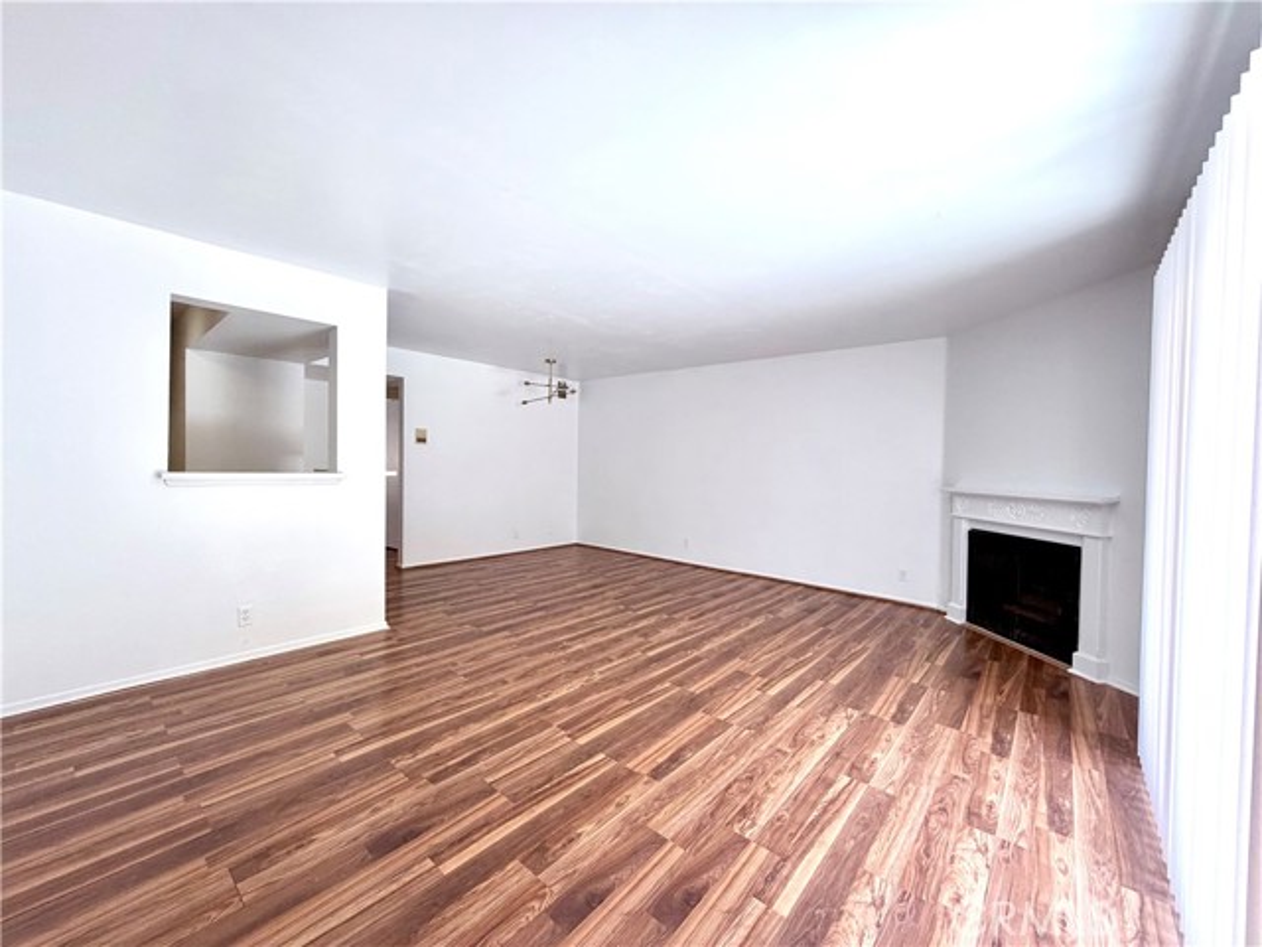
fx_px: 510
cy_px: 474
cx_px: 631
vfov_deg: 85.7
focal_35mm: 14
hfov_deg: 102.1
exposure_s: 1/121
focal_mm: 2.22
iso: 200
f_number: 2.2
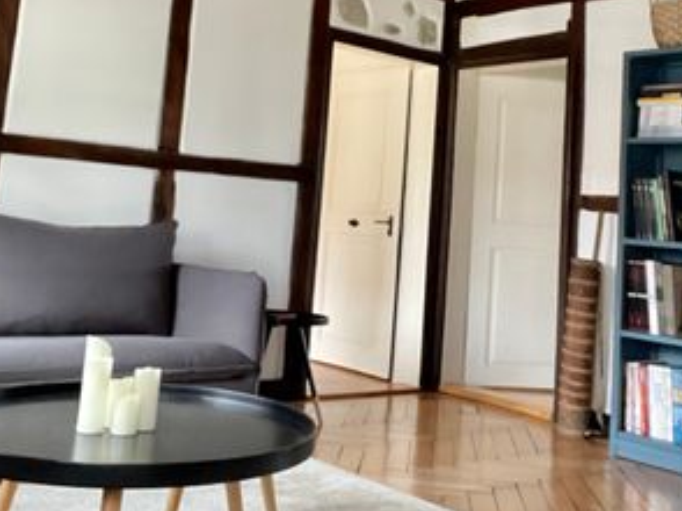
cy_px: 91
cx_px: 371
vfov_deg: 30.0
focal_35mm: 47
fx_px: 925
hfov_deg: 40.4
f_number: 2.2
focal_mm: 2.71
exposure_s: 1/30
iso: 640
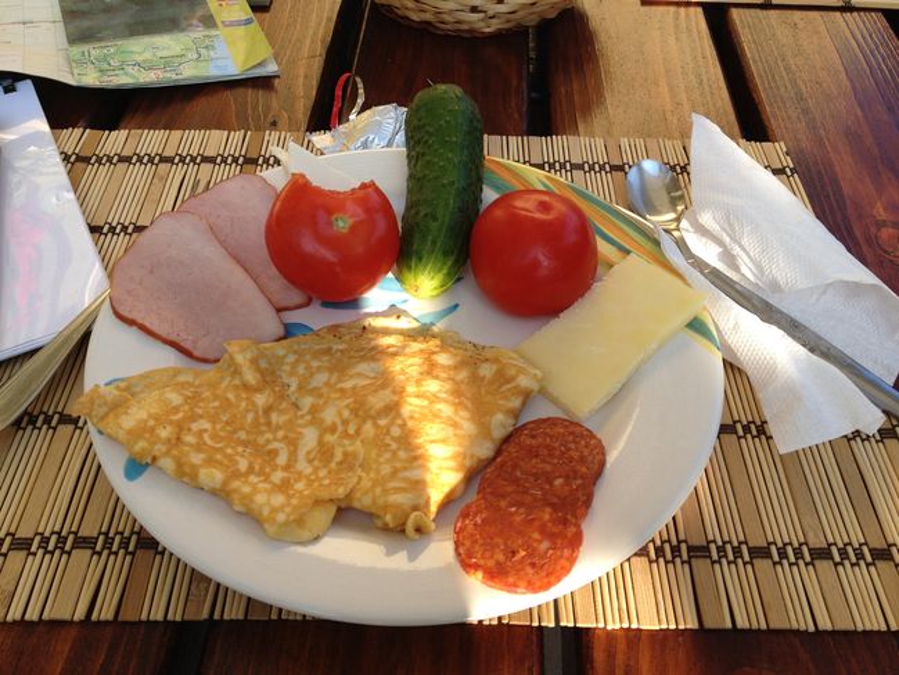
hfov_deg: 52.6
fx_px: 909
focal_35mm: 35
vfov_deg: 40.7
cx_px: 450
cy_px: 338
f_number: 2.4
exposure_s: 1/409
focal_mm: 4.28
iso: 64
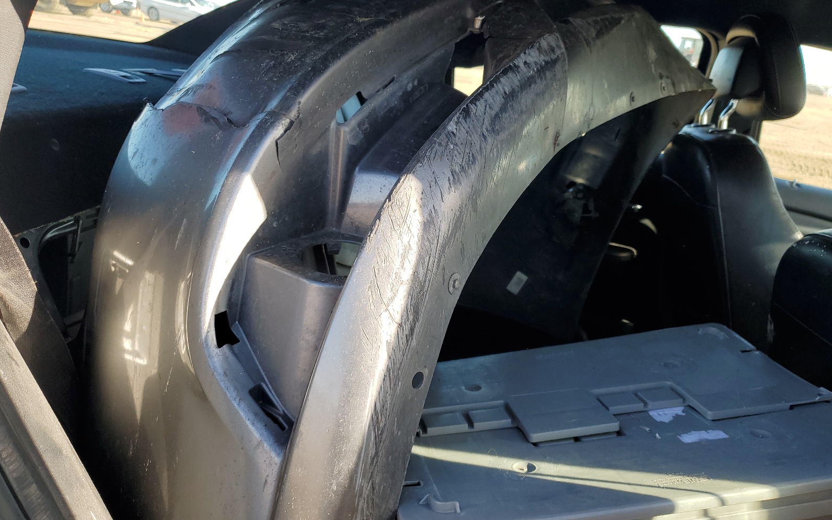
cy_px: 249
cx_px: 412
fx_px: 635
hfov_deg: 66.5
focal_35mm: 28
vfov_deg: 44.5
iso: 50
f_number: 1.5
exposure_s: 1/385
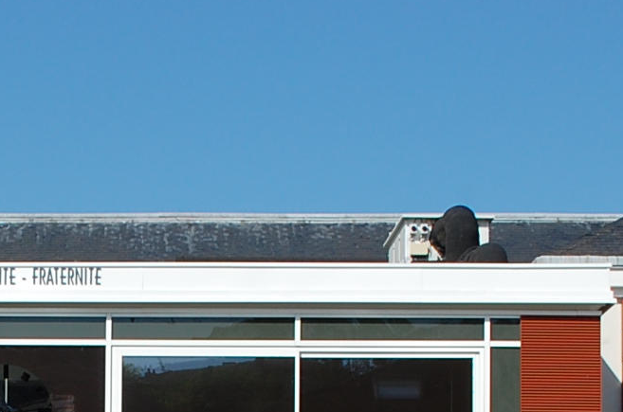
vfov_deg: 9.9
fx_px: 2314
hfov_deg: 15.1
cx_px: -9
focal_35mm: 134
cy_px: 619
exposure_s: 1/400
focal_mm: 26
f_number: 10
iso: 200
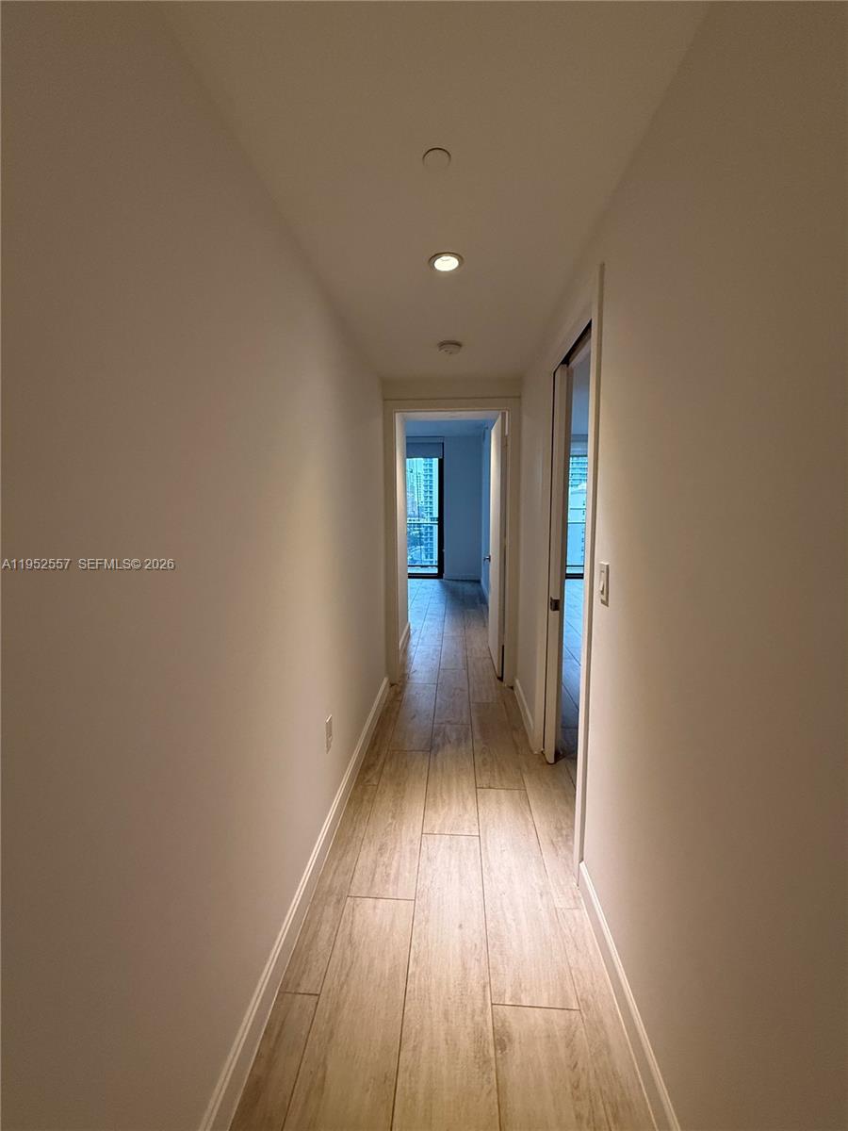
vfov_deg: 102.1
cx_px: 424
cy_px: 566
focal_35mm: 14
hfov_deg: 85.7
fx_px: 457
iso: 400
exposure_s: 1/120
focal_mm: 2.22
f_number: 2.2
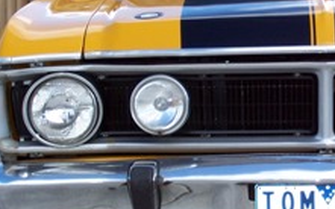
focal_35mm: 142
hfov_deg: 14.6
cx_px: 312
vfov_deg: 9.2
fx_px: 1296
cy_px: 92
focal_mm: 10.8
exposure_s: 1/180
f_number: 4
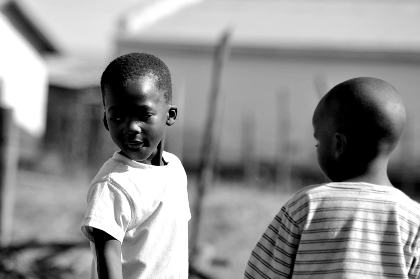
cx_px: 210
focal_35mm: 278
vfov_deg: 4.9
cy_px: 140
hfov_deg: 7.4
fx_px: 3234
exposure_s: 1/1600
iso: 320
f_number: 5
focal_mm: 185
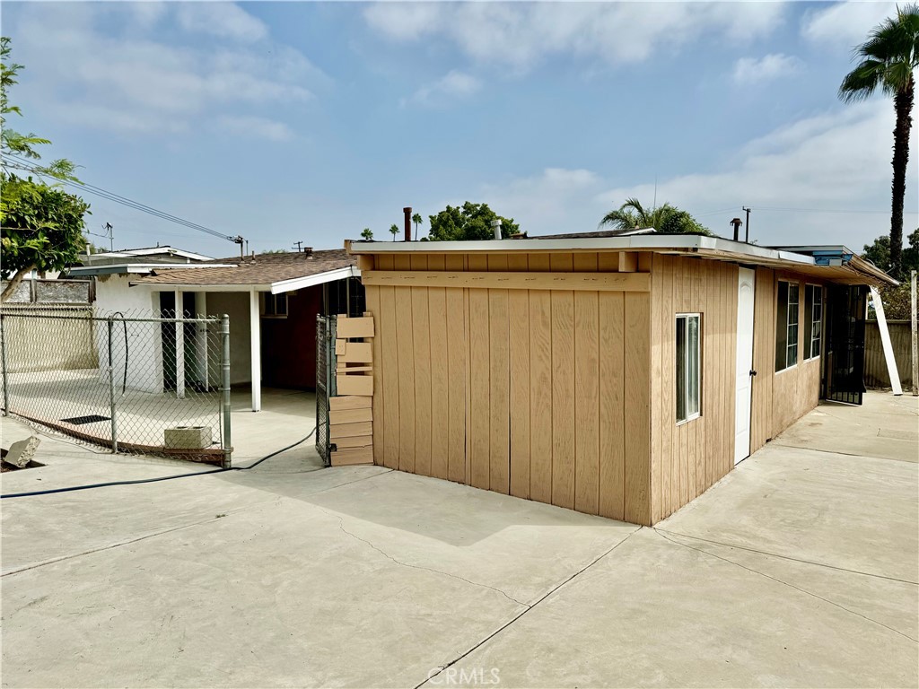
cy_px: 344
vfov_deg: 56.8
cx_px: 460
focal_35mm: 24
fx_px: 637
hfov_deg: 71.6
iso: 80
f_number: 1.78
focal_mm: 6.76
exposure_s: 1/7937
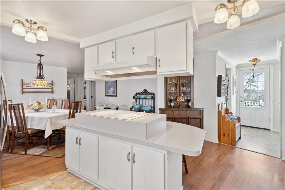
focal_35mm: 16
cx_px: 142
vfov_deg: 73.7
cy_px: 95
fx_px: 127
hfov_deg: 96.8
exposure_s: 1/40
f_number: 3.2
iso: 125
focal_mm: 16
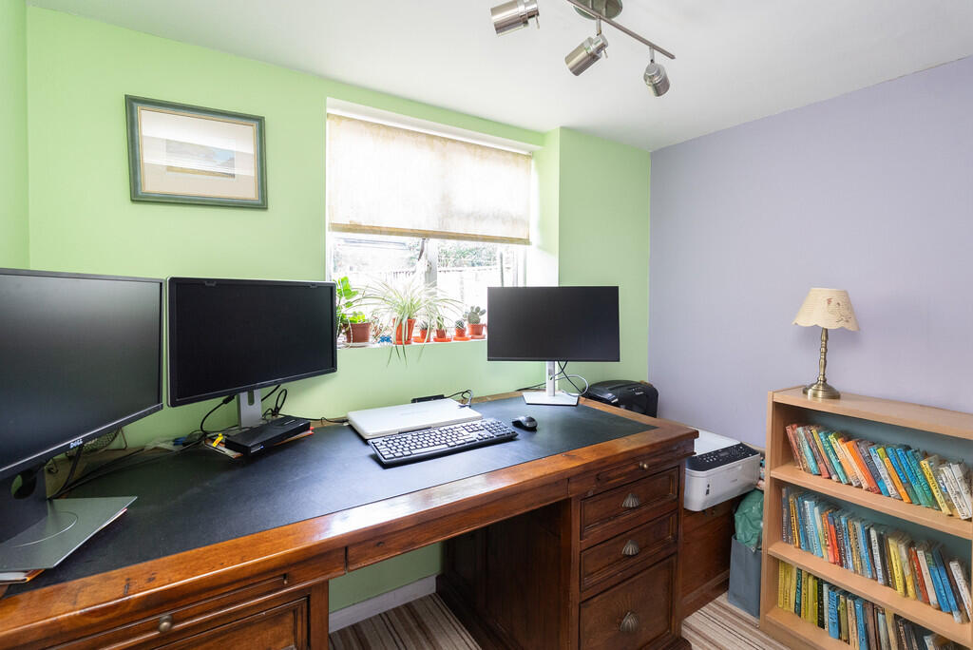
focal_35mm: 16
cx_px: 486
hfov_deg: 94.9
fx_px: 446
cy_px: 325
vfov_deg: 72.1
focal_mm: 16.5
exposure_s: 1/25
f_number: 7.1
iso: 1250
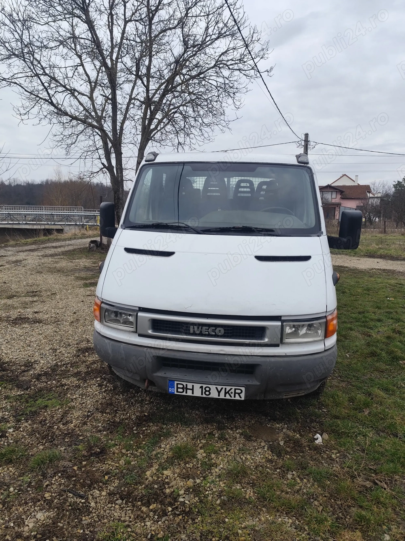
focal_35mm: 23
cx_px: 202
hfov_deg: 58.9
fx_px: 359
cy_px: 270
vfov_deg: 73.9
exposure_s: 1/310
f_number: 1.65
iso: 50
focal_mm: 6.19
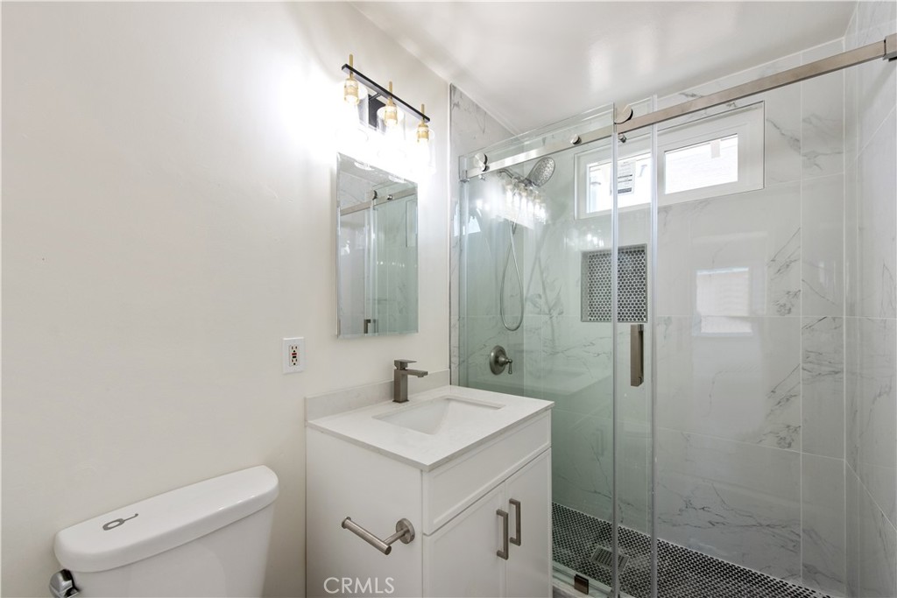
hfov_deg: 104.2
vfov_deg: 81.2
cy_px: 299
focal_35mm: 14
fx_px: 349
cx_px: 448
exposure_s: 1/125
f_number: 5.6
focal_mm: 14
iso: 400
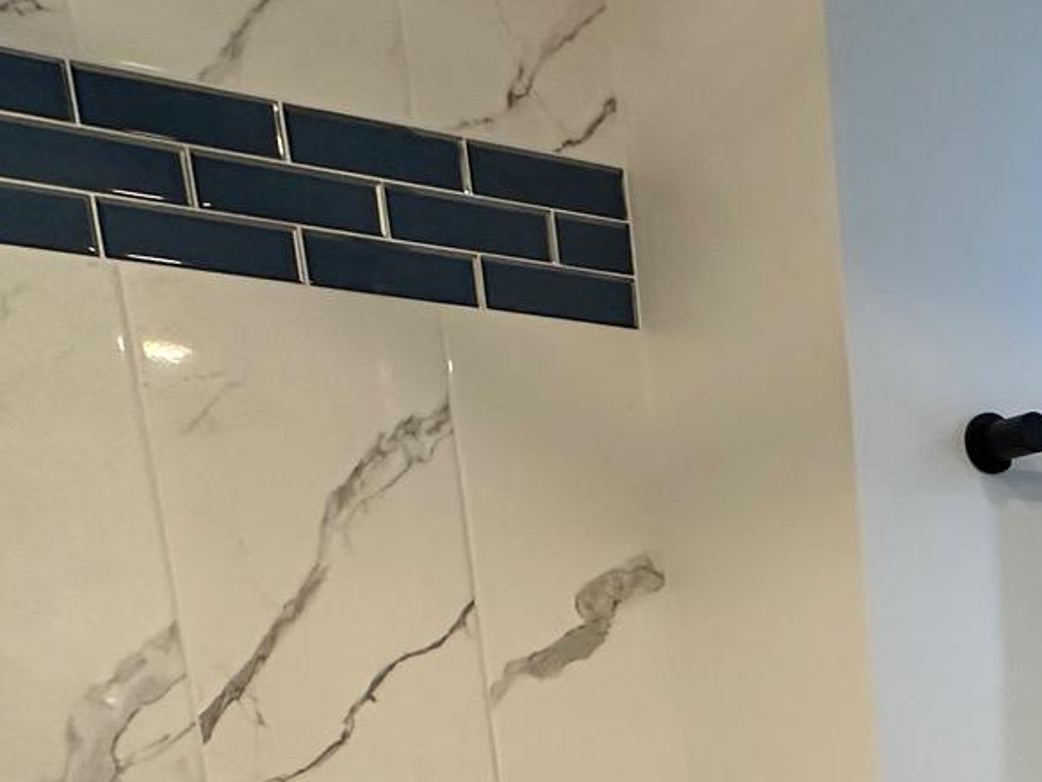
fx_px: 1475
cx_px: 1179
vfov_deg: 24.9
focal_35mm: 49
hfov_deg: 33.3
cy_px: 1071
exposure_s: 1/120
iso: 250
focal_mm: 2.22
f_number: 2.2
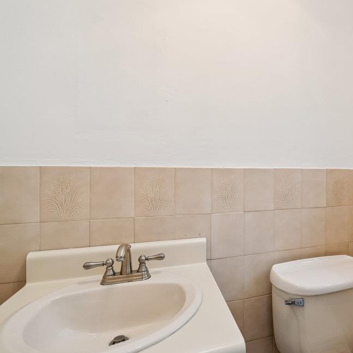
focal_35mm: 21
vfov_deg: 72.1
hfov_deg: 67.7
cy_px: 180
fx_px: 242
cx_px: 264
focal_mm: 16
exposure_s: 1/80
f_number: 5.6
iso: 500
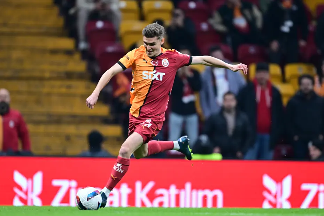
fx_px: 3600
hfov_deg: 5.2
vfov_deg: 3.4
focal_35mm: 400
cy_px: 108
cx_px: 162
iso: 2000
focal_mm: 400
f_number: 2.8
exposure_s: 1/1250
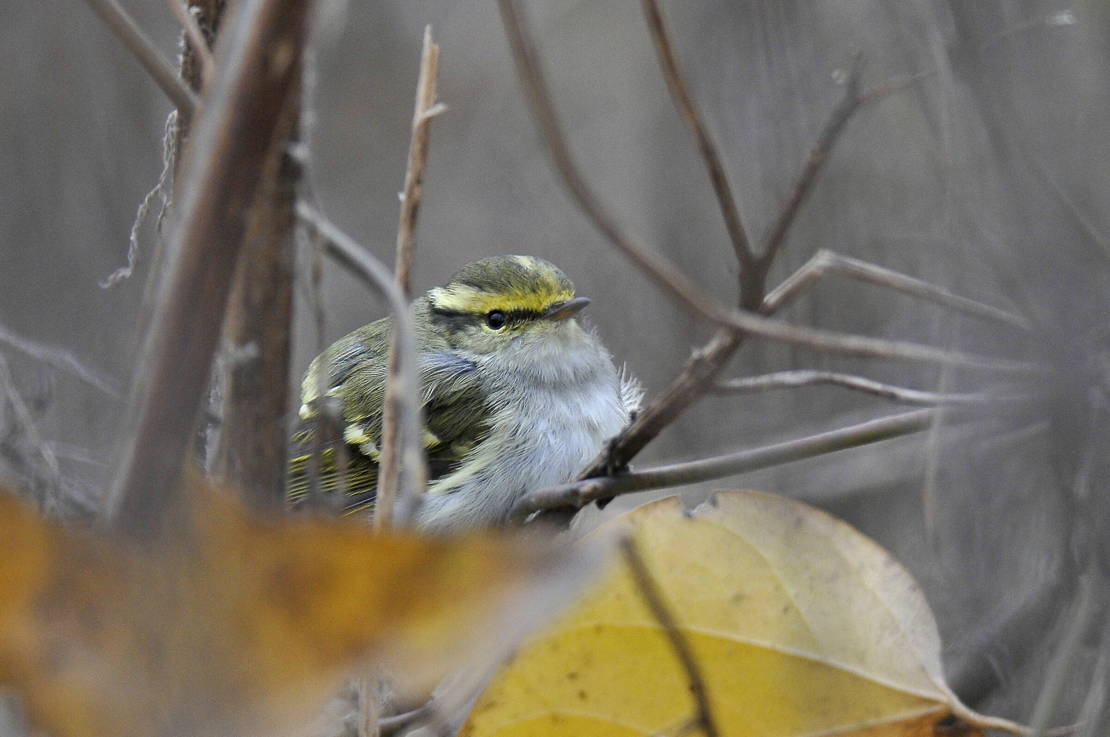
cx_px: 555
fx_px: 14782
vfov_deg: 2.9
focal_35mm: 480
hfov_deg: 4.3
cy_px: 368
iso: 640
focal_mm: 320
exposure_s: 1/100
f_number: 6.3
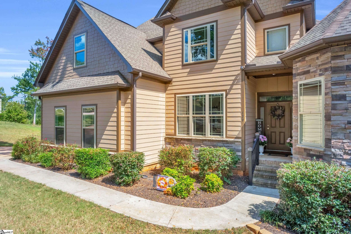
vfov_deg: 57.2
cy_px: 117
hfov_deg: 78.6
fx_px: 214
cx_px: 176
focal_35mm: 22
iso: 110
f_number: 2.8
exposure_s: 1/125
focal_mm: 8.38
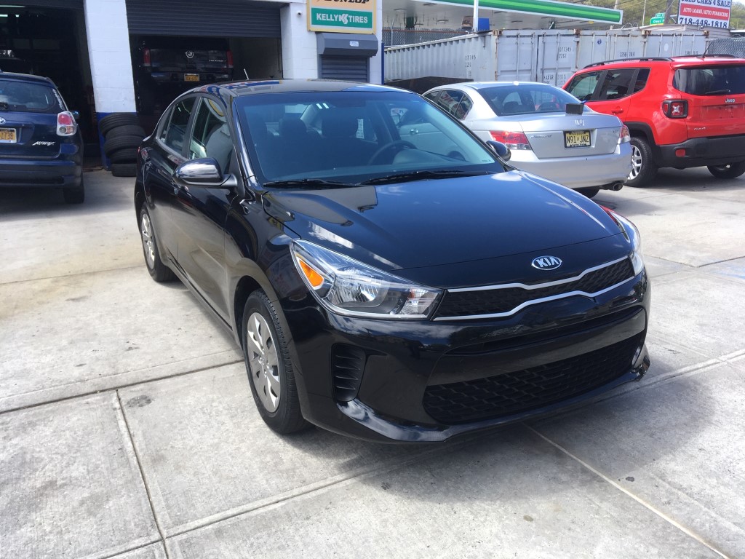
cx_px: 372
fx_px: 624
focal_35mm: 29
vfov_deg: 48.2
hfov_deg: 61.7
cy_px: 280
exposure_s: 1/490
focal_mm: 4.15
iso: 25
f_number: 2.2
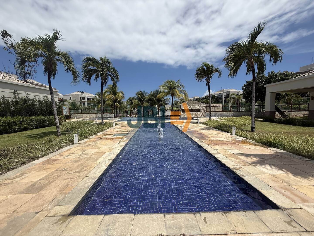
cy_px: 118
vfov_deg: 85.7
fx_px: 127
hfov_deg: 102.1
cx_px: 157
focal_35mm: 14
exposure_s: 1/4425
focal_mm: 2.22
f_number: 2.2
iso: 50
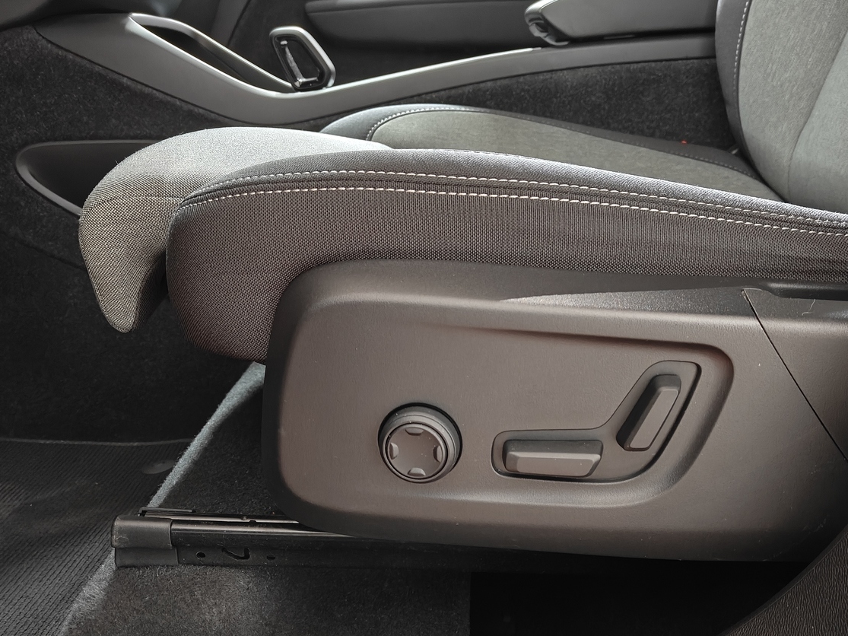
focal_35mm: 31
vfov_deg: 45.0
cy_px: 406
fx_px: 759
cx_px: 494
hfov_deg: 58.0
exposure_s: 1/20
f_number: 1.8
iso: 2500
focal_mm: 5.59
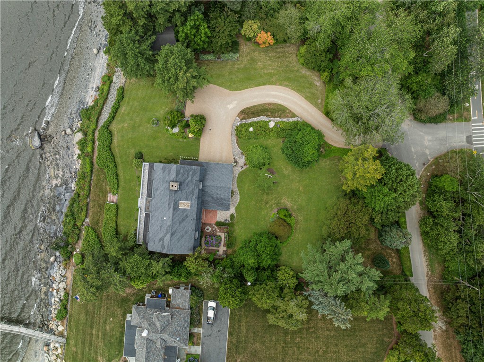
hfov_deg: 71.6
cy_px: 181
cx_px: 242
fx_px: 335
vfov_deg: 56.7
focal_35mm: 24
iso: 100
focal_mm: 12.29
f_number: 5
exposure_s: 1/120
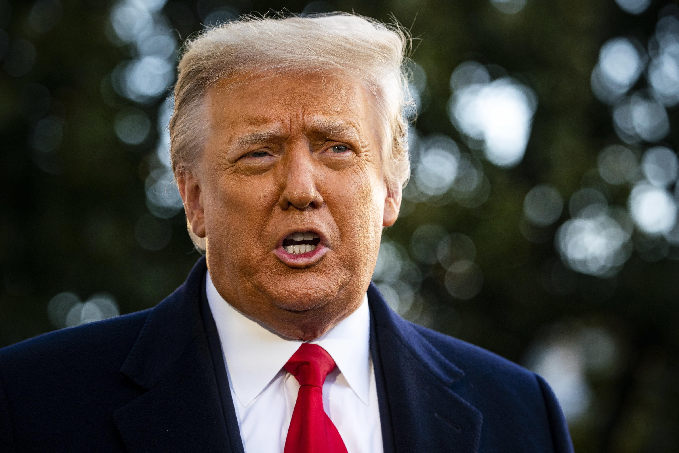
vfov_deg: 6.9
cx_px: 340
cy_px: 226
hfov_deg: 10.3
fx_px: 3772
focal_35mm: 200
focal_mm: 200
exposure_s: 1/800
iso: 2000
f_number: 5.6
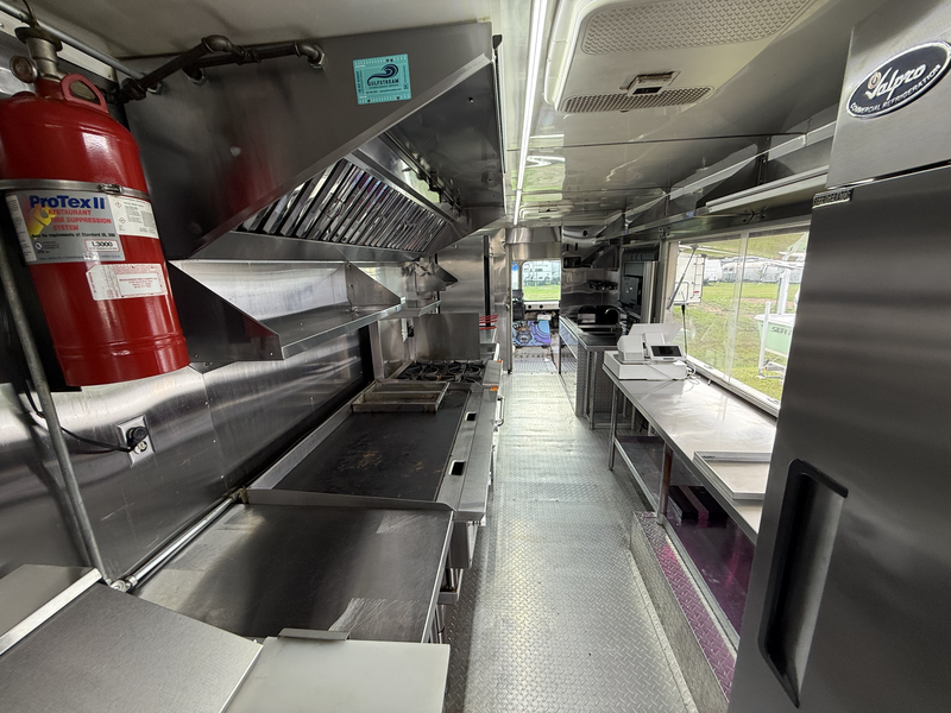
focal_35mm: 14
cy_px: 356
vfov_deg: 85.7
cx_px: 476
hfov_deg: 102.1
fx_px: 385
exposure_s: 1/120
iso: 80
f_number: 2.2
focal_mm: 2.22
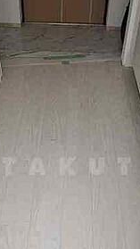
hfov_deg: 26.5
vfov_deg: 44.8
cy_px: 167
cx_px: 62
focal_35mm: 45
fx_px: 297
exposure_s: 1/30
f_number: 2.2
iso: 200
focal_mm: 5.1
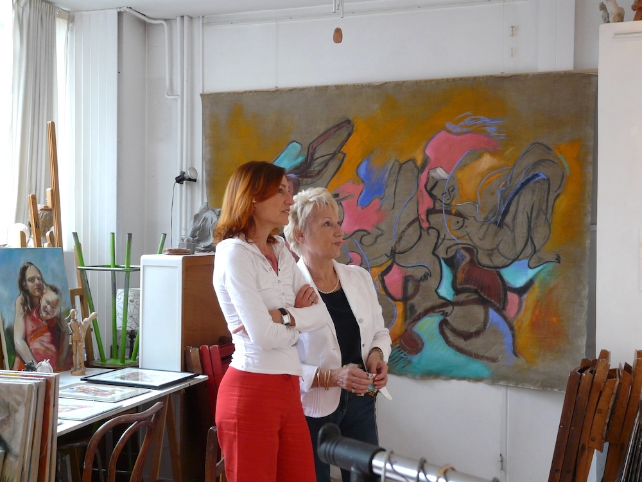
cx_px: 321
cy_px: 241
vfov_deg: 31.5
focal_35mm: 46
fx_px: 853
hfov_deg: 41.2
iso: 200
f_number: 3.2
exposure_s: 1/30
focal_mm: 7.5
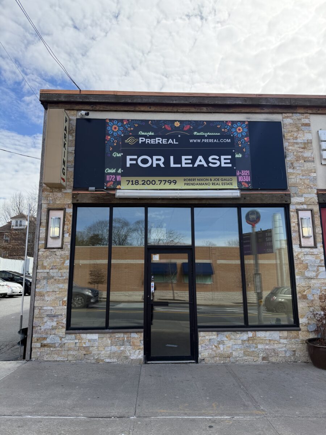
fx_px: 301
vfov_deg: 71.6
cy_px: 218
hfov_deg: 56.8
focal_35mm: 24
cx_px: 163
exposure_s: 1/3279
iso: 100
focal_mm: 6.76
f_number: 1.78
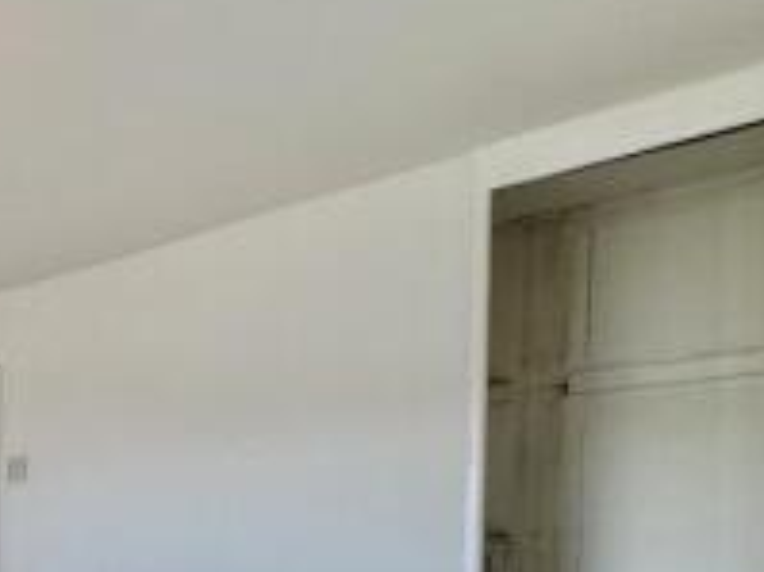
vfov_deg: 31.8
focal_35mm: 41
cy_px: 597
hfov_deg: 37.1
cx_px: -109
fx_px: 904
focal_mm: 2.22
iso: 64
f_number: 2.2
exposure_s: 1/100
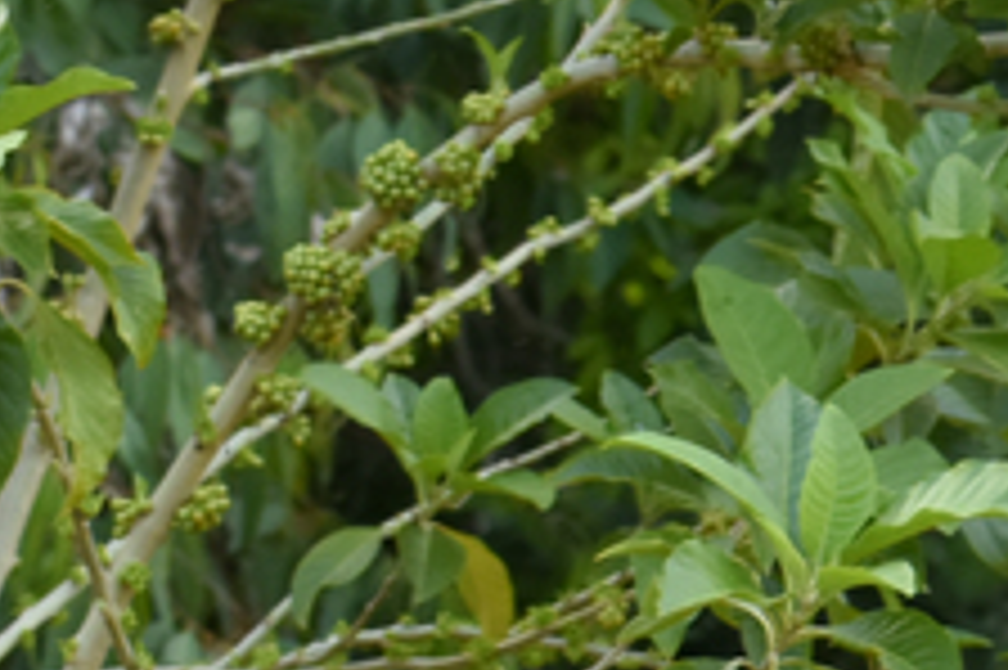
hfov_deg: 2.0
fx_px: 28110
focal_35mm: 1005
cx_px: 2092
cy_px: 1448
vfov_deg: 1.4
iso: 500
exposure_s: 1/200
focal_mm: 125
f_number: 9
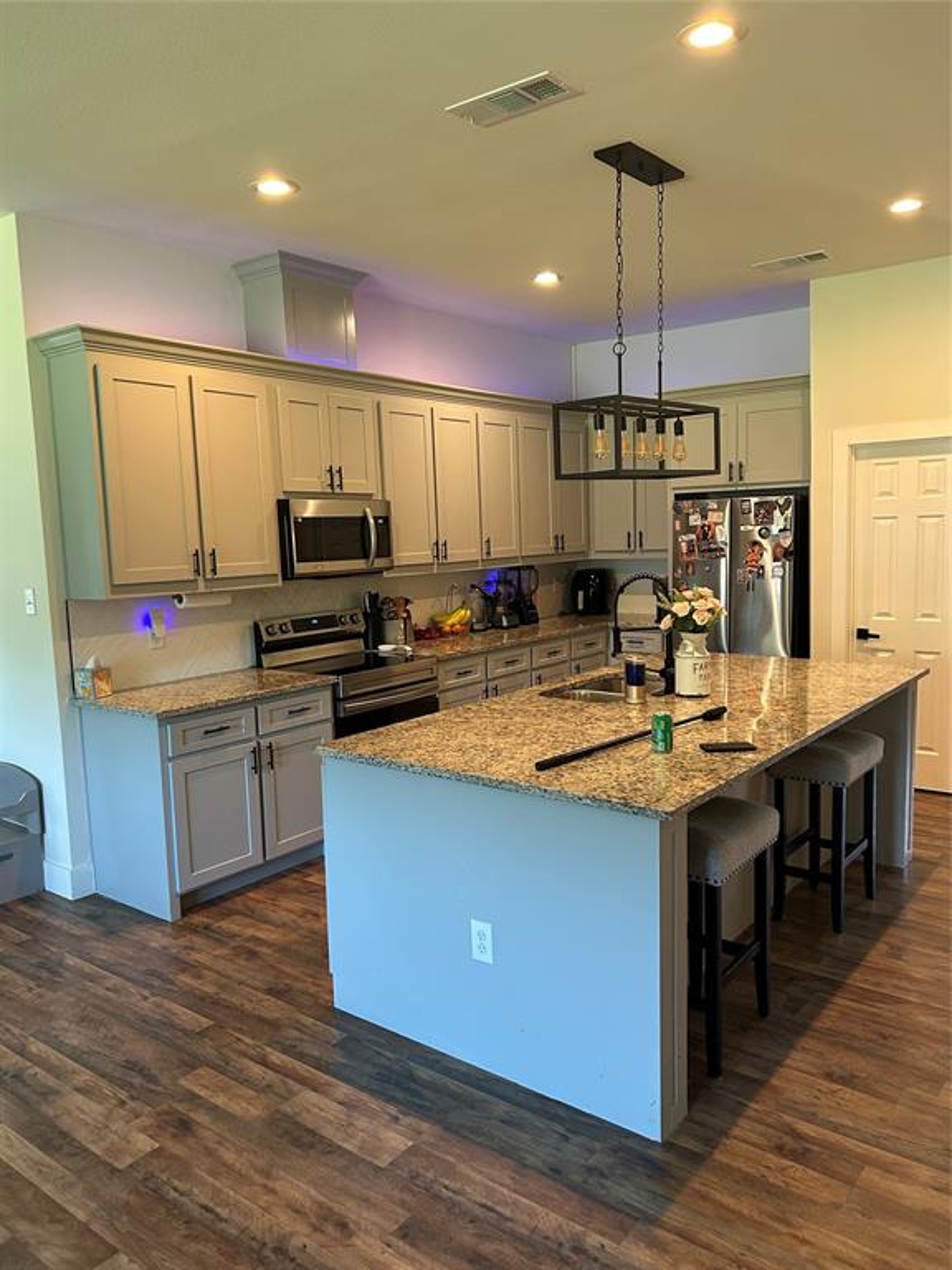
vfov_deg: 67.3
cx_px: 476
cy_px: 635
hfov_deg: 53.1
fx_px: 953
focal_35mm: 26
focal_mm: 5.7
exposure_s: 1/60
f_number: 1.5
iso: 200
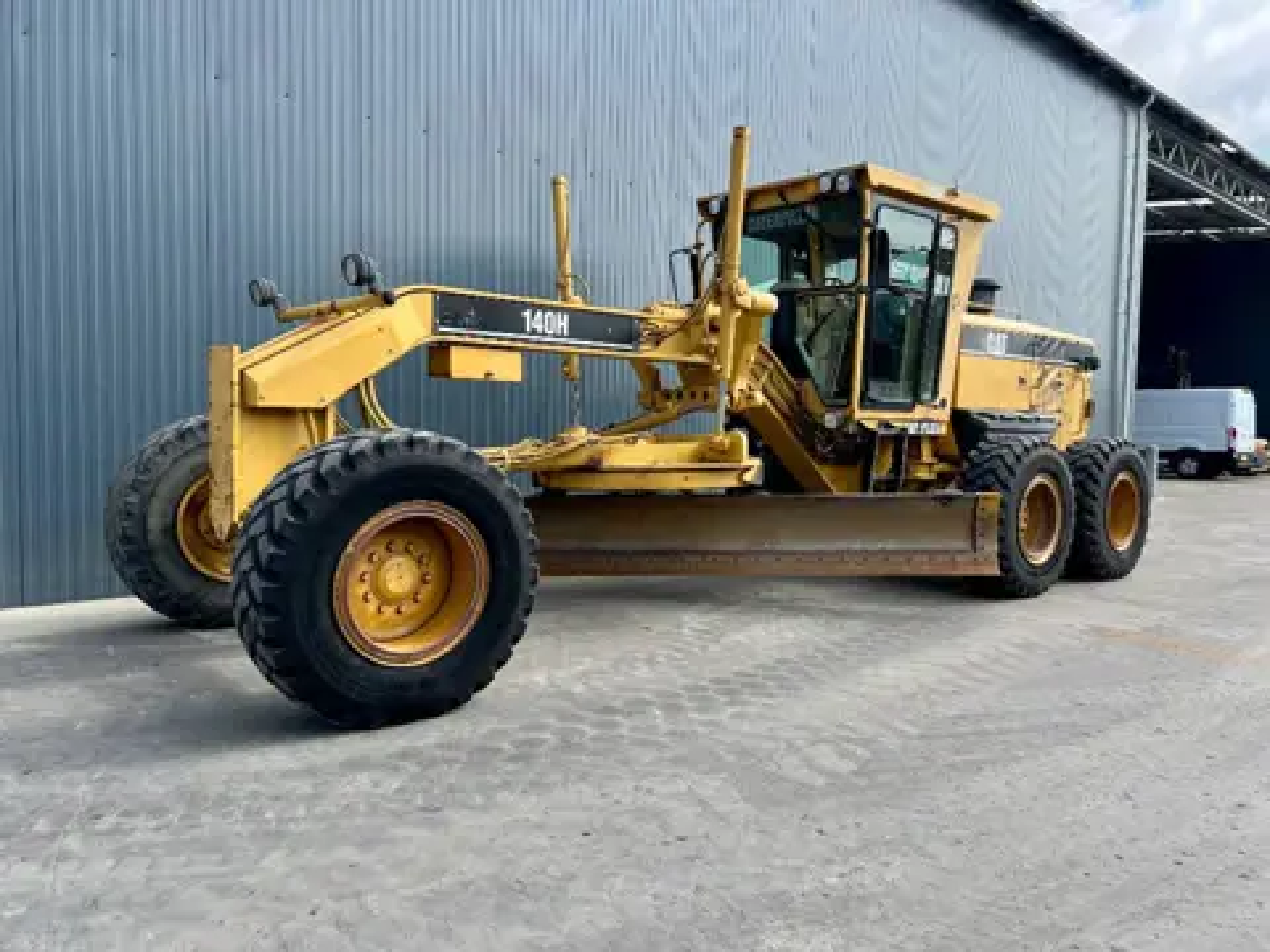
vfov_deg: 53.1
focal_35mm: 26
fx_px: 954
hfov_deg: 67.3
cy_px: 476
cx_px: 635
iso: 50
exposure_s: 1/1531
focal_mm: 5.7
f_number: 1.5
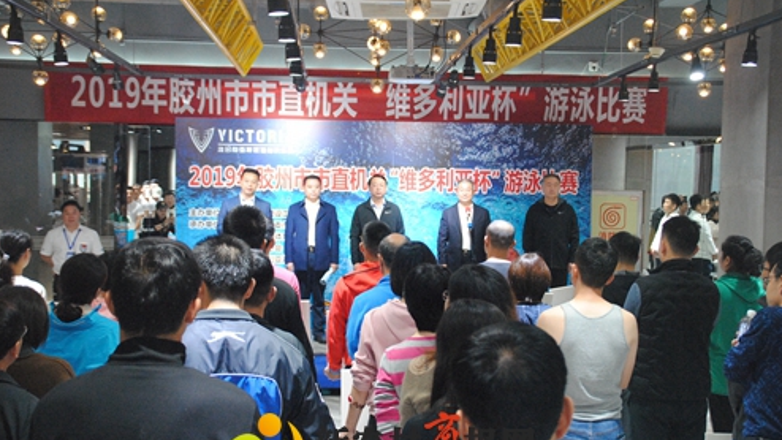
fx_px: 1058
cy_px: 226
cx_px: 393
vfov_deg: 23.5
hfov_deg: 40.6
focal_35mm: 51
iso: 1600
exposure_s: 1/100
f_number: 5
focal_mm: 32
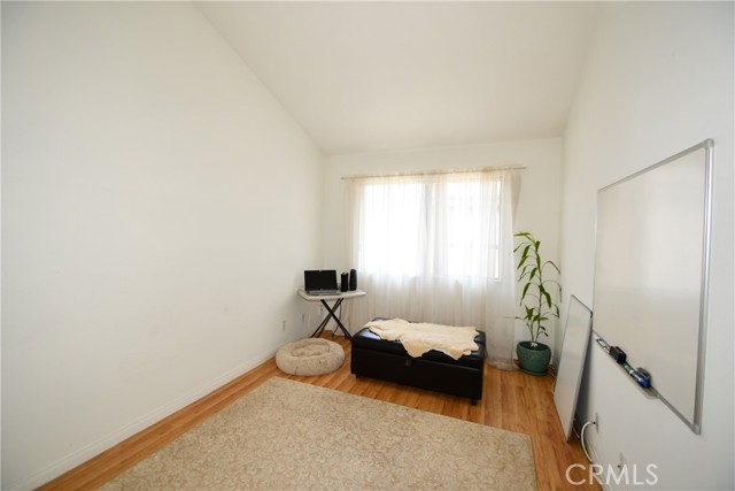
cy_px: 246
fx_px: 306
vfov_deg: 77.4
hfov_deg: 100.4
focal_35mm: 15
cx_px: 368
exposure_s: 1/60
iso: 200
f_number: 4
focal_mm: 10
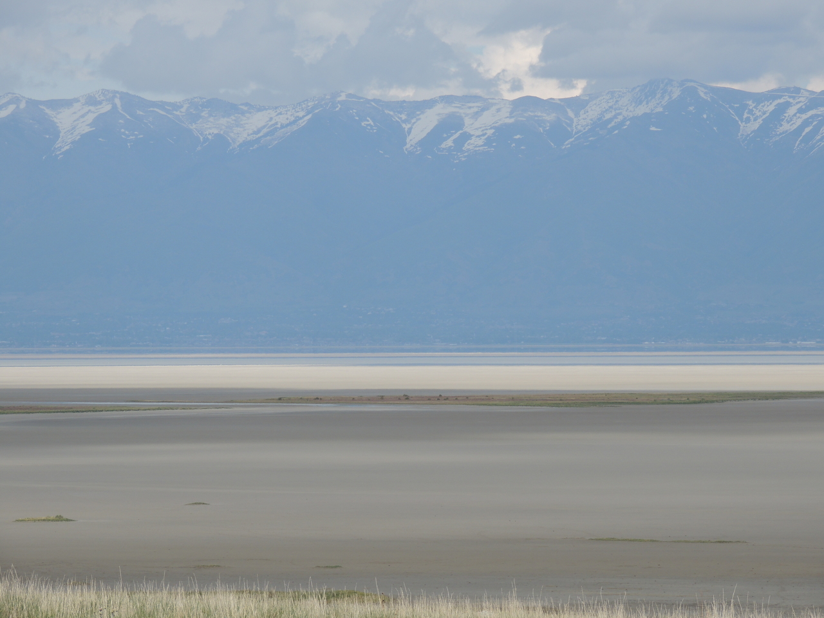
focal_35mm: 200
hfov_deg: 9.9
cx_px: 412
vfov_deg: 7.4
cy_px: 309
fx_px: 4761
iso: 100
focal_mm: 35.6
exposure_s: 1/800
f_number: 4.6
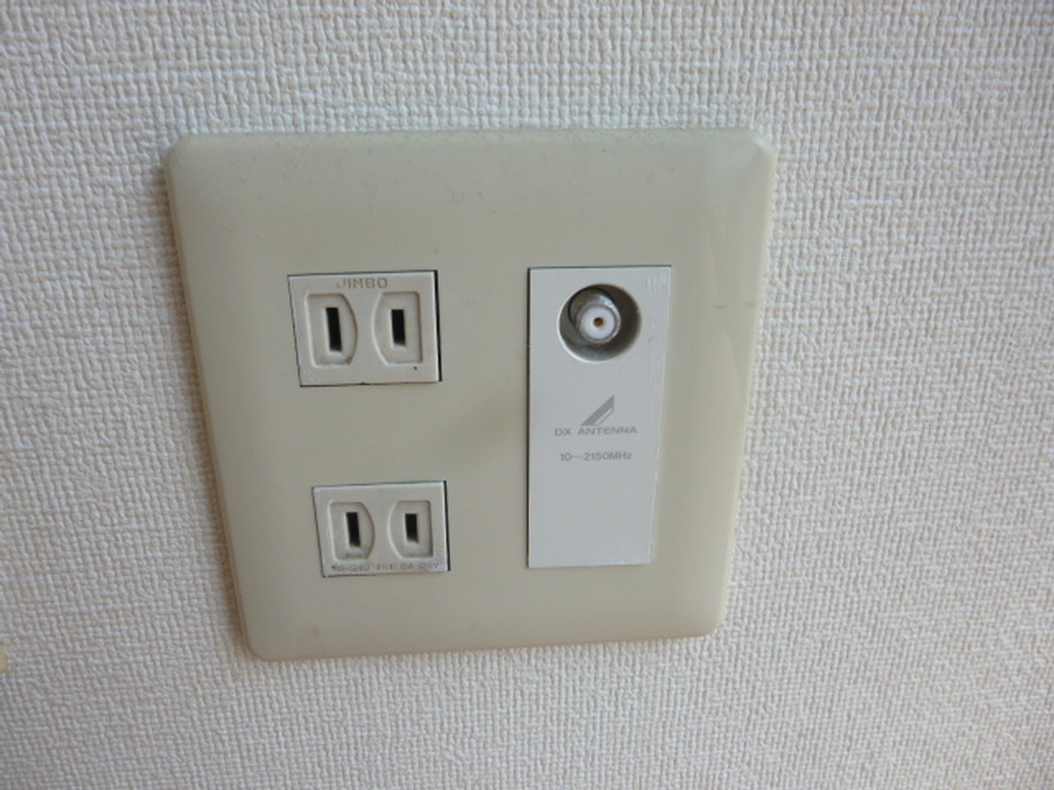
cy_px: 395
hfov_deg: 69.4
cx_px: 527
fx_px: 761
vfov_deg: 54.9
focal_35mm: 25
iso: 100
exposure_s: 1/125
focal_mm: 4.5
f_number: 3.1
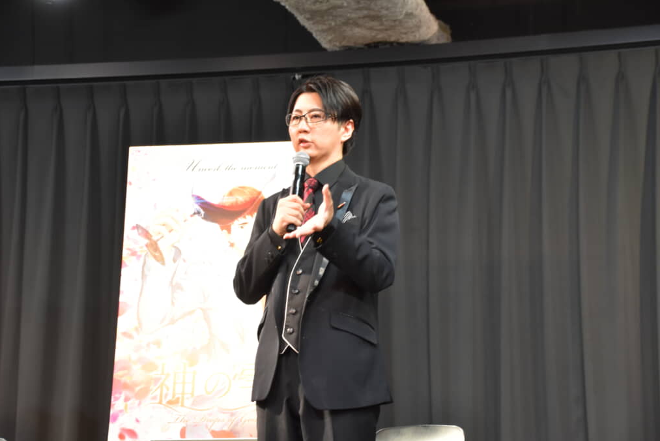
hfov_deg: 21.7
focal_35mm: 94
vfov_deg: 14.6
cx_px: 327
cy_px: 222
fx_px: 1724
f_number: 5
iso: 800
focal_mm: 62
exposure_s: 1/40
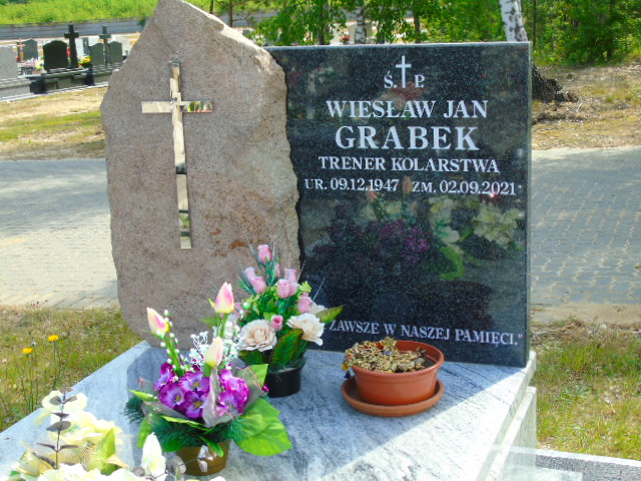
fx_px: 1000
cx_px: 320
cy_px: 240
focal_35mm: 54
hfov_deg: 35.5
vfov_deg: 27.0
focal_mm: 9.6
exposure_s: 1/200
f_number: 4.3
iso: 80
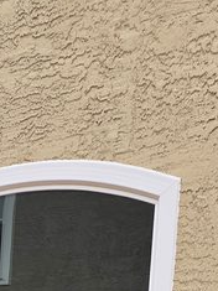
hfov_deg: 14.9
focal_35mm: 98
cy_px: 508
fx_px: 824
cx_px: 21
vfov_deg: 16.9
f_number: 1.7
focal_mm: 6.3
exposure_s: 1/205
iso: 12
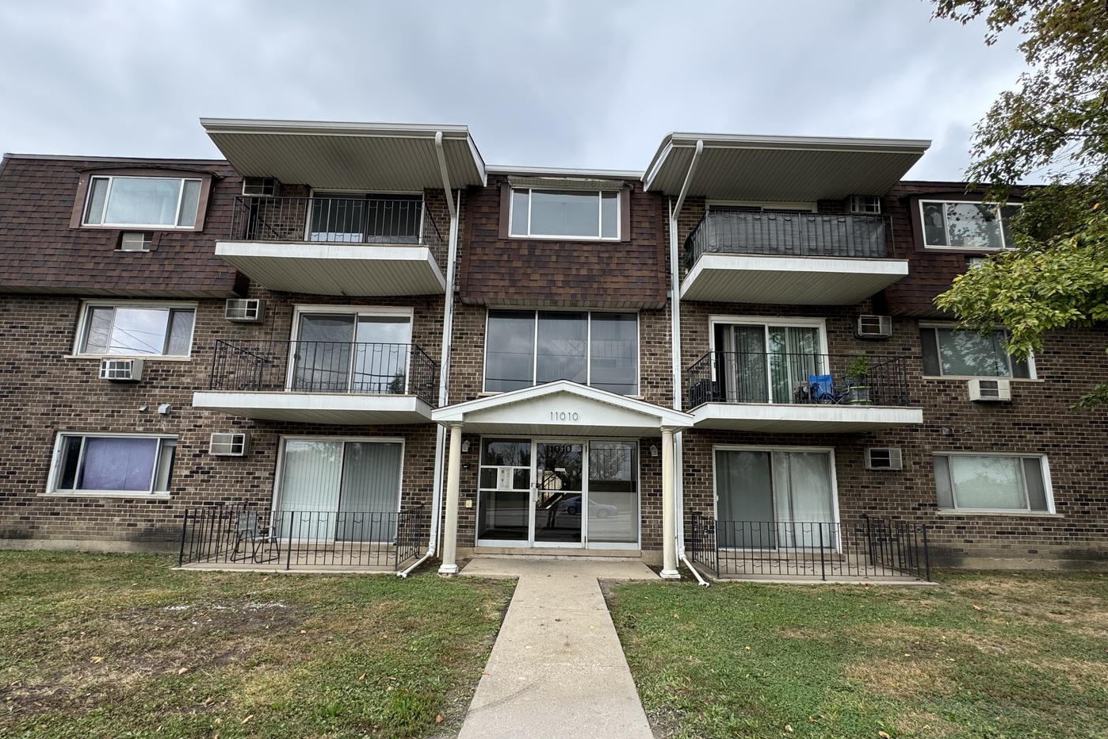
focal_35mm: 15
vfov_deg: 77.0
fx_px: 462
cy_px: 417
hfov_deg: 100.4
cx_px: 557
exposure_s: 1/371
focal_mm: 2.22
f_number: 2.2
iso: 40
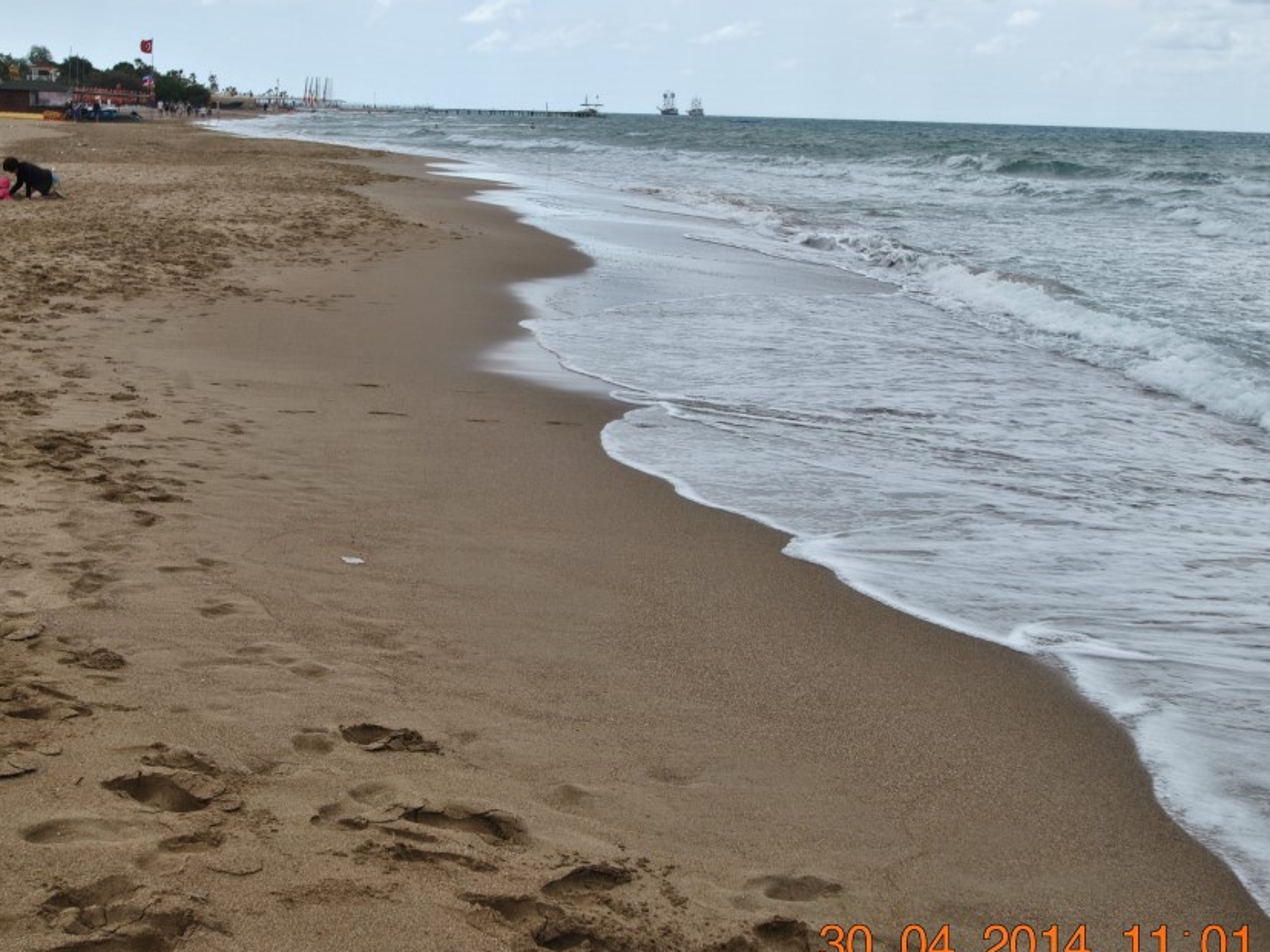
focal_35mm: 48
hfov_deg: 39.6
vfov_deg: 30.3
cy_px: 445
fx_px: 1761
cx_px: 542
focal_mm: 24
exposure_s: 1/200
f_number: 8
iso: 100
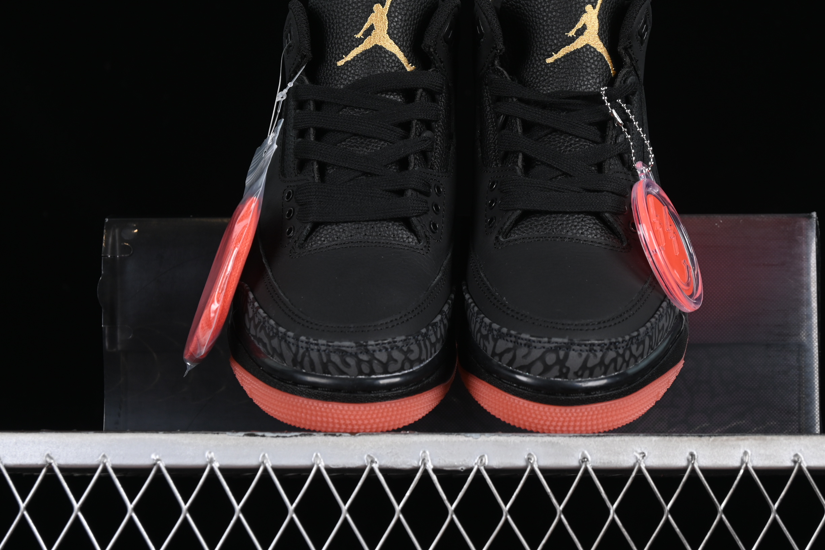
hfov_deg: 23.9
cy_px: 242
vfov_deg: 16.1
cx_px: 452
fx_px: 1948
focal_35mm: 85
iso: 160
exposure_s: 1/60
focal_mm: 50
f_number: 6.3
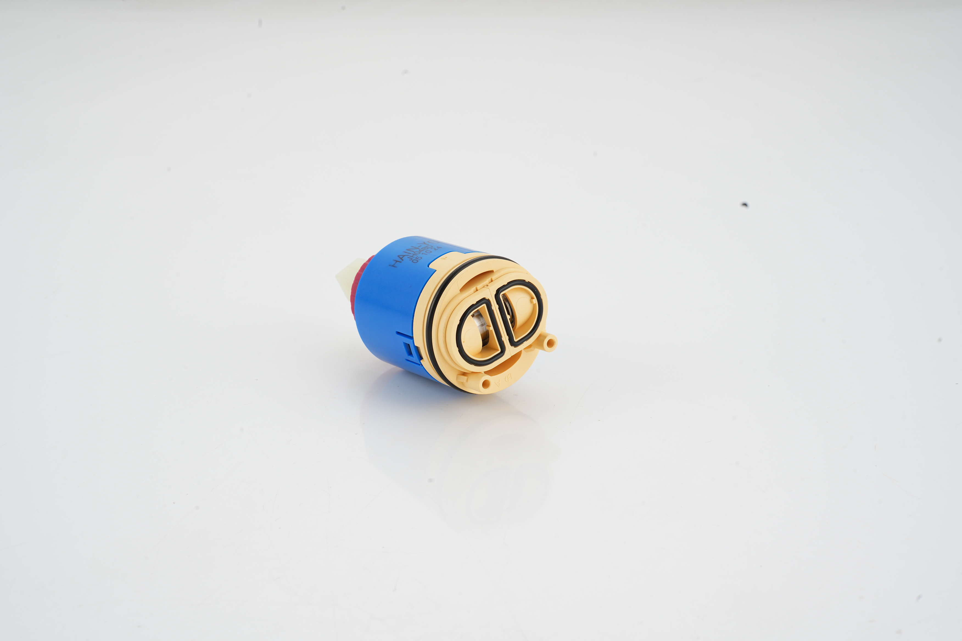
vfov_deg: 19.7
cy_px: 320
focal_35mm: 69
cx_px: 481
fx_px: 1844
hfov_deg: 29.2
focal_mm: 69
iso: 160
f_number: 18
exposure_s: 1/100
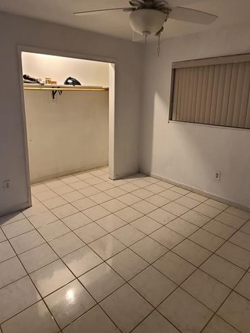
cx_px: 108
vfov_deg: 78.3
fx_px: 202
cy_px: 137
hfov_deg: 63.2
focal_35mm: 21
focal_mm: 2.2
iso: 500
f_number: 2.2
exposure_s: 1/33
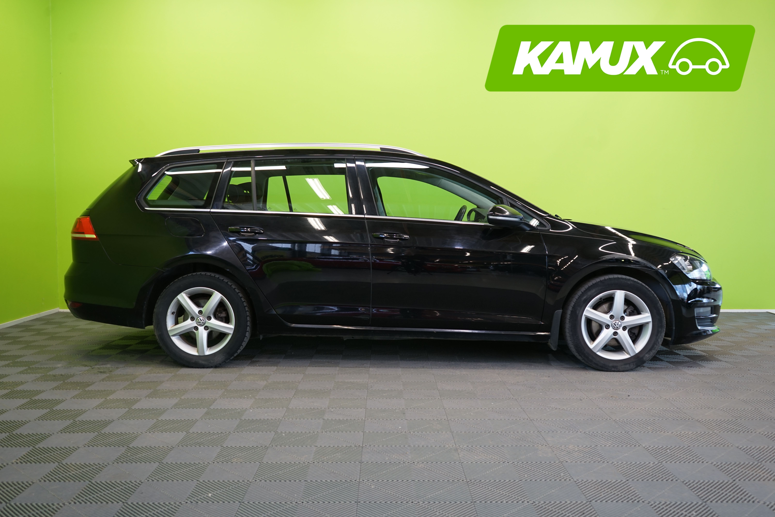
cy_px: 258
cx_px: 388
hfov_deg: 57.2
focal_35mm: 33
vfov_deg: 40.0
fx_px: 710
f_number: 5.6
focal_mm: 33
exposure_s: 1/30
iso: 500
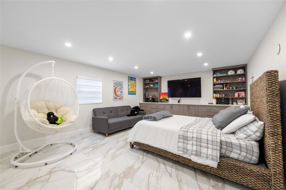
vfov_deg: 81.2
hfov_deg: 104.3
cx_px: 143
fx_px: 111
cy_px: 95
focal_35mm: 14
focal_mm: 14
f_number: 6.3
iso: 160
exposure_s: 1/1.67
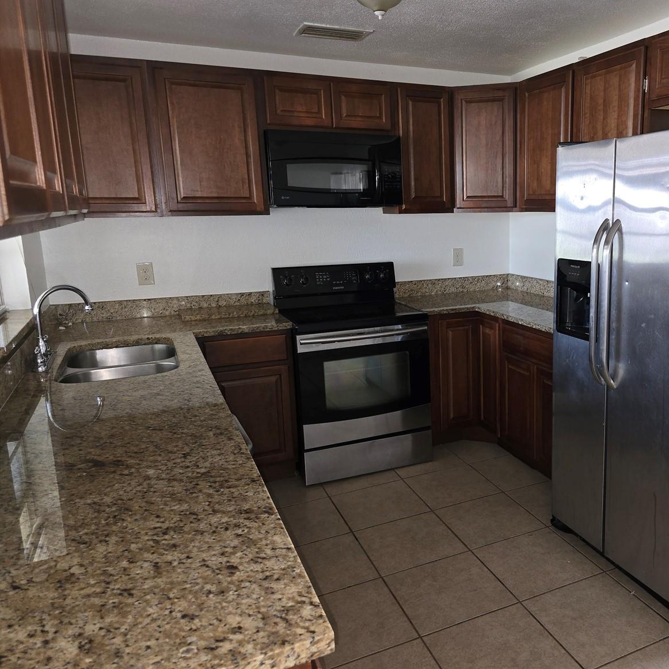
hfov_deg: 55.8
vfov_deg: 57.3
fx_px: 612
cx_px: 459
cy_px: 324
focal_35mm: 28
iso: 125
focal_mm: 6.3
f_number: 1.7
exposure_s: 1/20
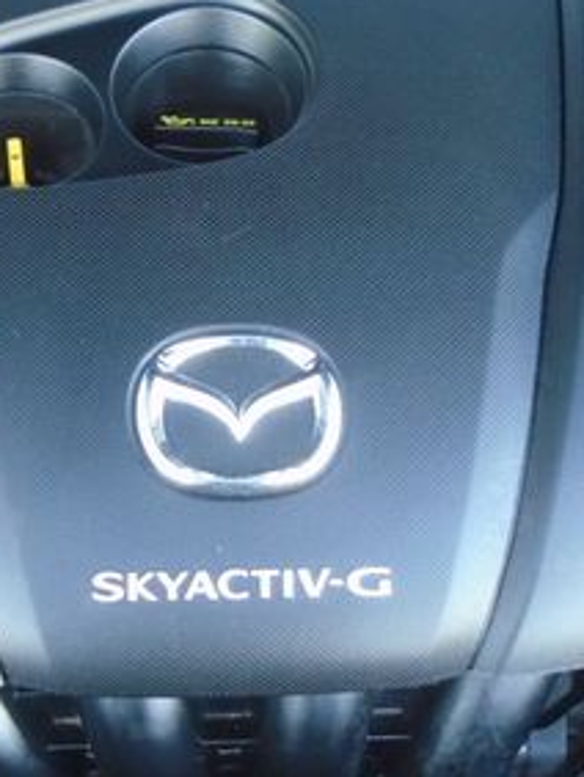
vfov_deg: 32.6
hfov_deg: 24.8
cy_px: 339
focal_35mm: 59
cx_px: 231
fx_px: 1325
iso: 320
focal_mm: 4.6
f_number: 3.2
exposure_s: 1/30
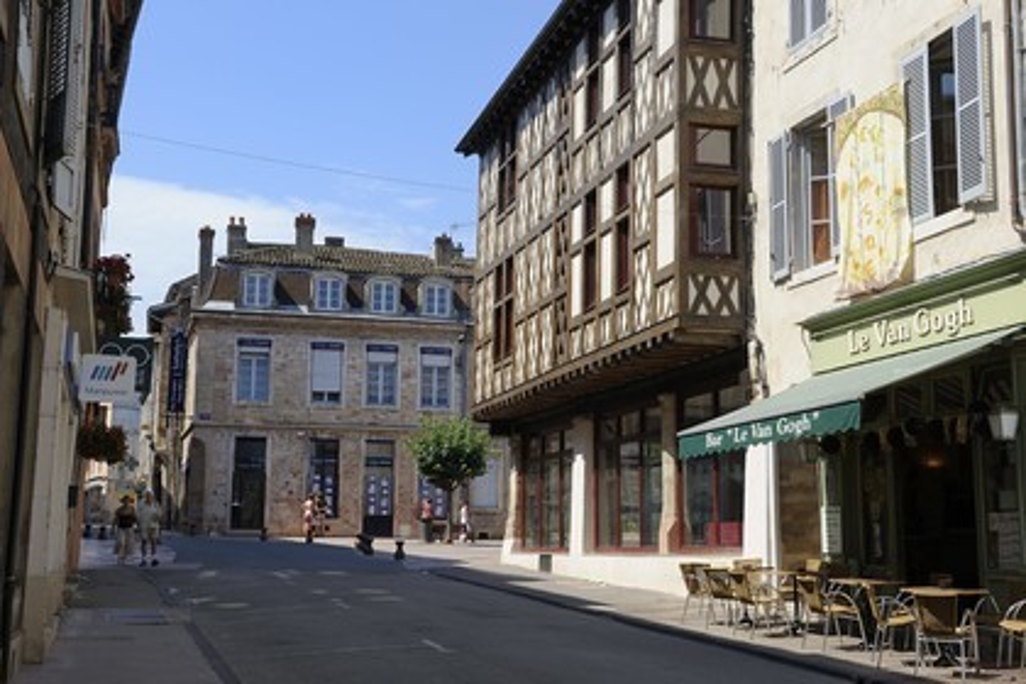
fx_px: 1254
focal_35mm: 44
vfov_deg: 30.5
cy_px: 342
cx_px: 513
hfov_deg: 44.5
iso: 200
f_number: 13
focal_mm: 44
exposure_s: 1/160
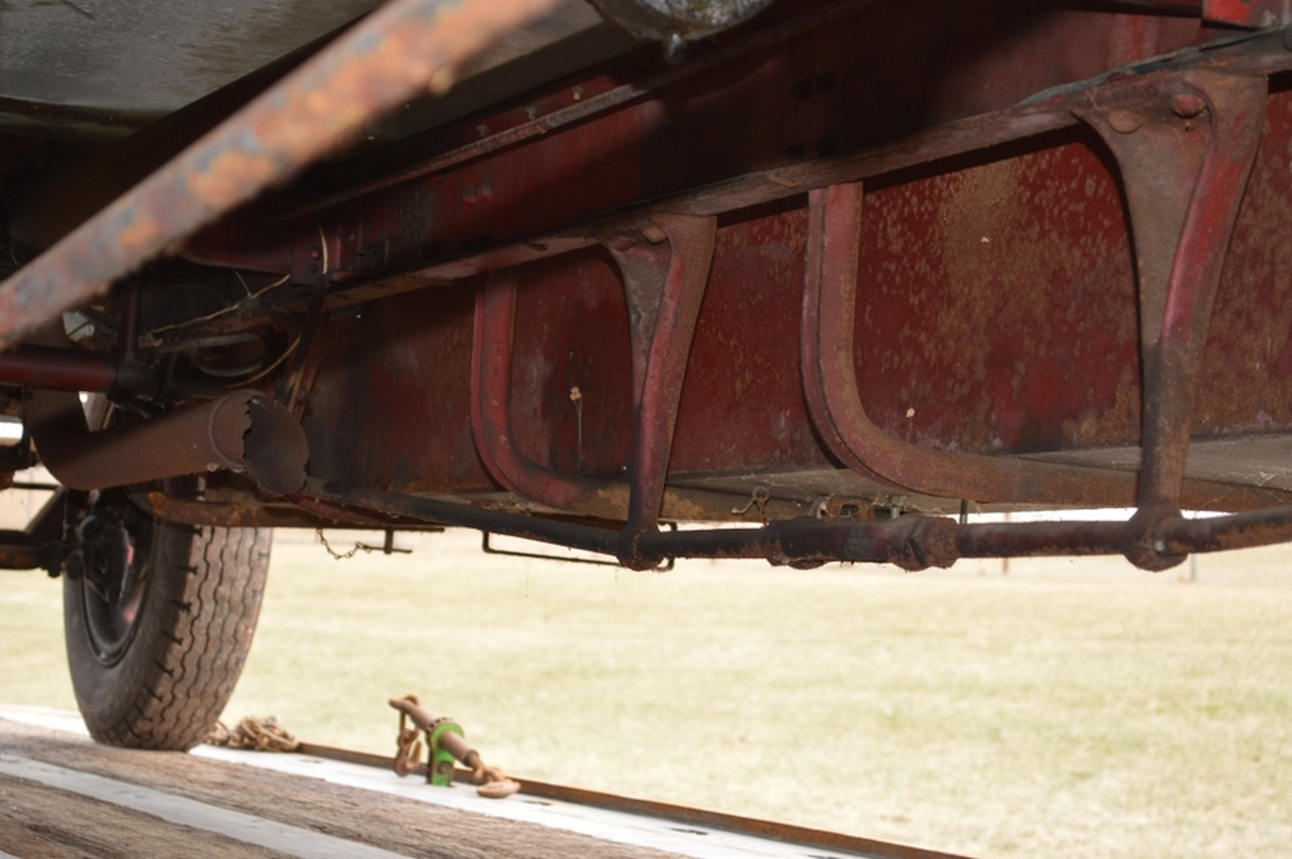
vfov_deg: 16.5
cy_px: 430
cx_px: 646
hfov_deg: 24.6
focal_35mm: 82
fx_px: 2959
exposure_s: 1/125
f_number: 5.6
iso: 400
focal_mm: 55
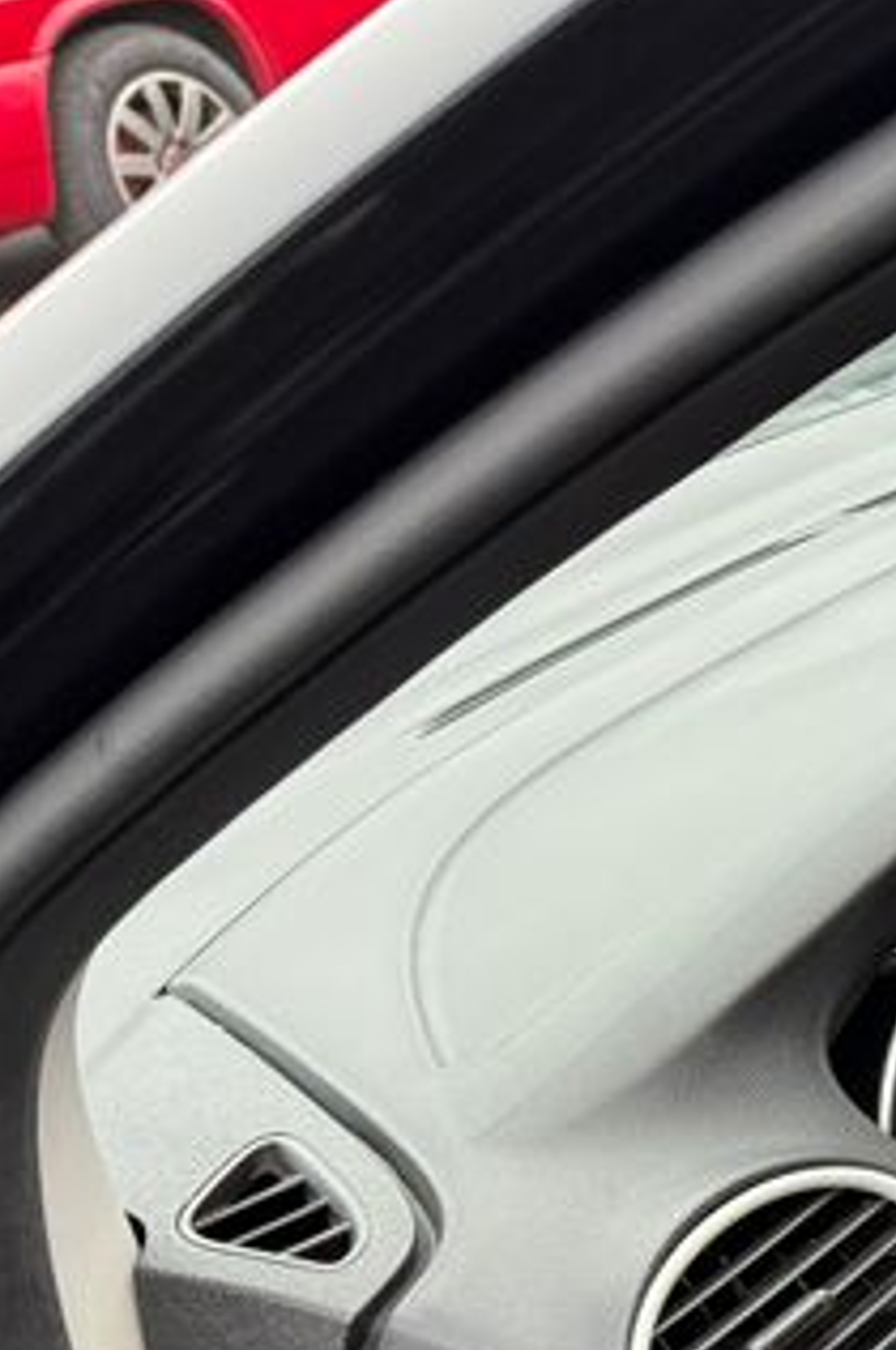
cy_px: 1410
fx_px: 3030
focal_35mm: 81
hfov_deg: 13.2
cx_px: 2069
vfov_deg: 23.8
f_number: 1.78
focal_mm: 6.76
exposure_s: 1/121
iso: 125
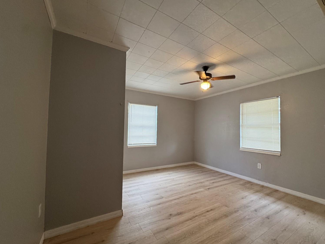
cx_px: 170
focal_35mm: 15
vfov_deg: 81.7
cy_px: 126
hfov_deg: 98.1
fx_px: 141
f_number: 2.2
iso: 320
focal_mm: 2.22
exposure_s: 1/120
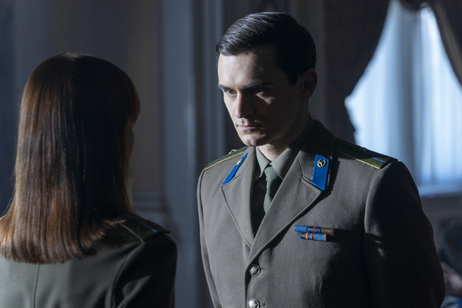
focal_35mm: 152
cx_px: 231
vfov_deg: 9.0
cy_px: 154
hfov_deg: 13.5
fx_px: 1951
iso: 2000
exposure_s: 1/200
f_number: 6.3
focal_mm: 152
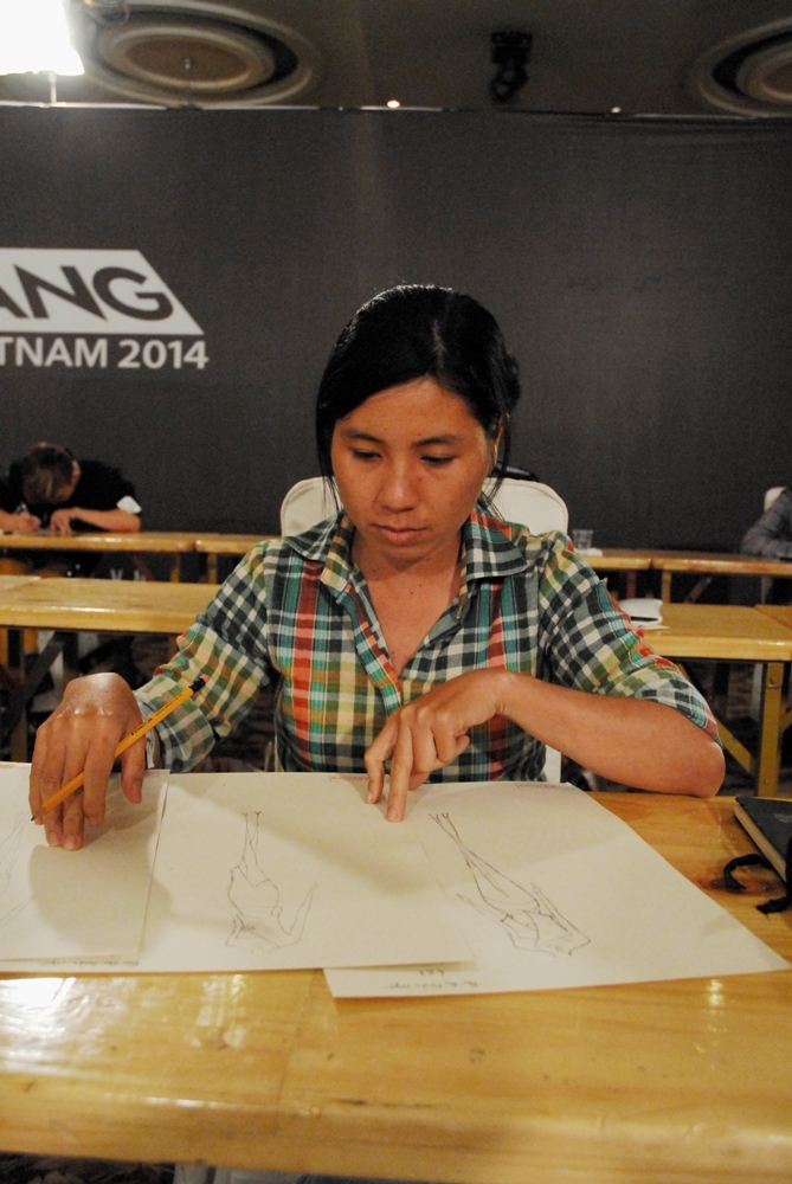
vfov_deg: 57.2
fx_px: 1086
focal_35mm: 33
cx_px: 396
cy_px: 592
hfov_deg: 40.1
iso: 1600
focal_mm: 22
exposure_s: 1/125
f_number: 4
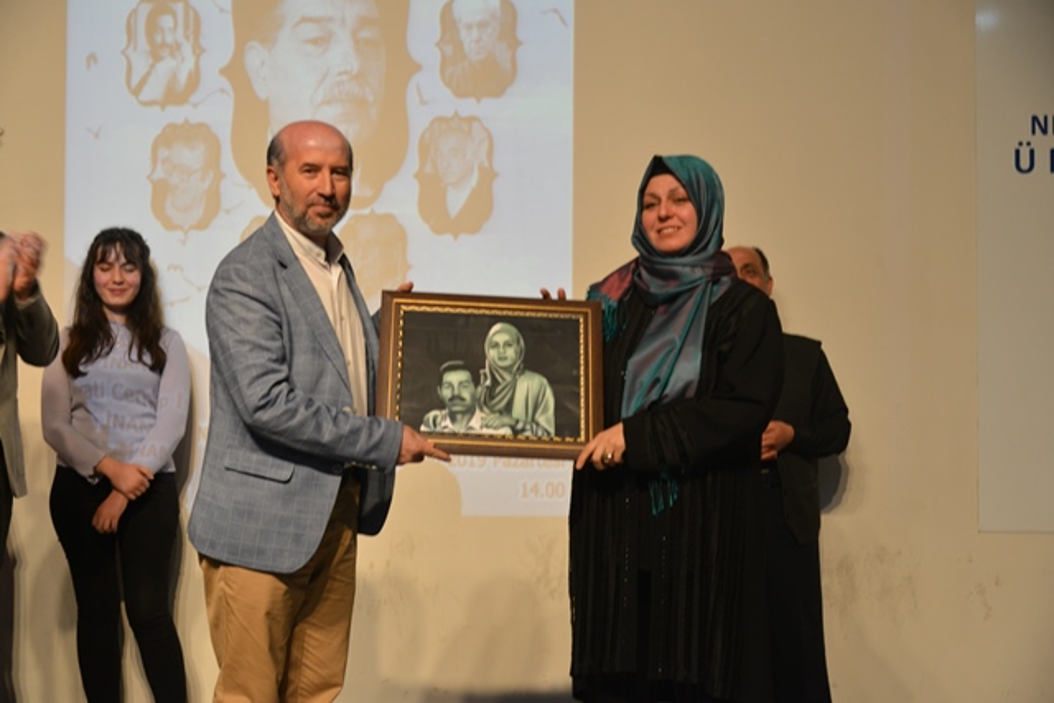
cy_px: 352
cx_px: 527
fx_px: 1611
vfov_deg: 24.6
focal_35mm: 55
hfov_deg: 36.2
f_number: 5
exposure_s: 1/50
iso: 1000
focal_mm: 55
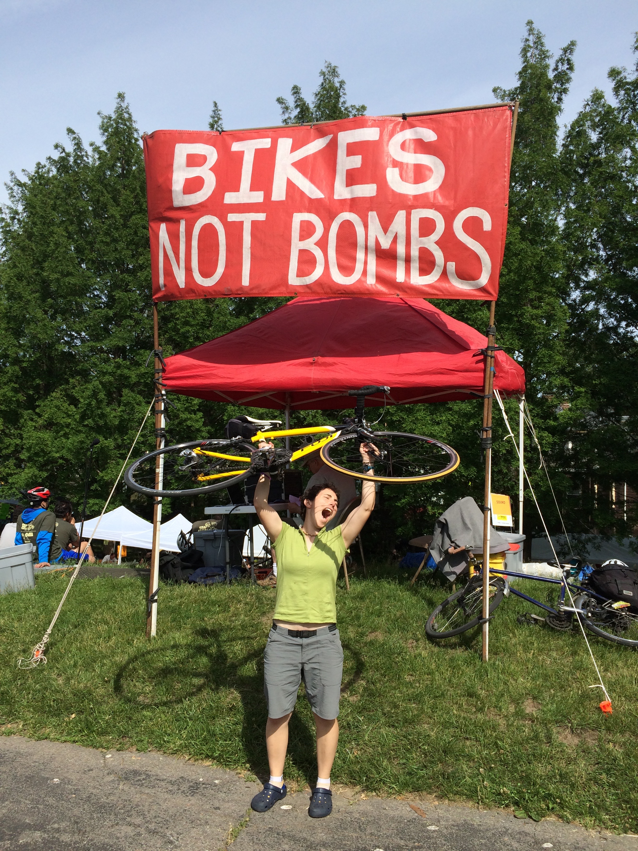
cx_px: 319
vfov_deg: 61.7
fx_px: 713
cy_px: 426
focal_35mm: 29
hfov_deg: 48.2
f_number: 2.2
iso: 32
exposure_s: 1/2283
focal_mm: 4.15
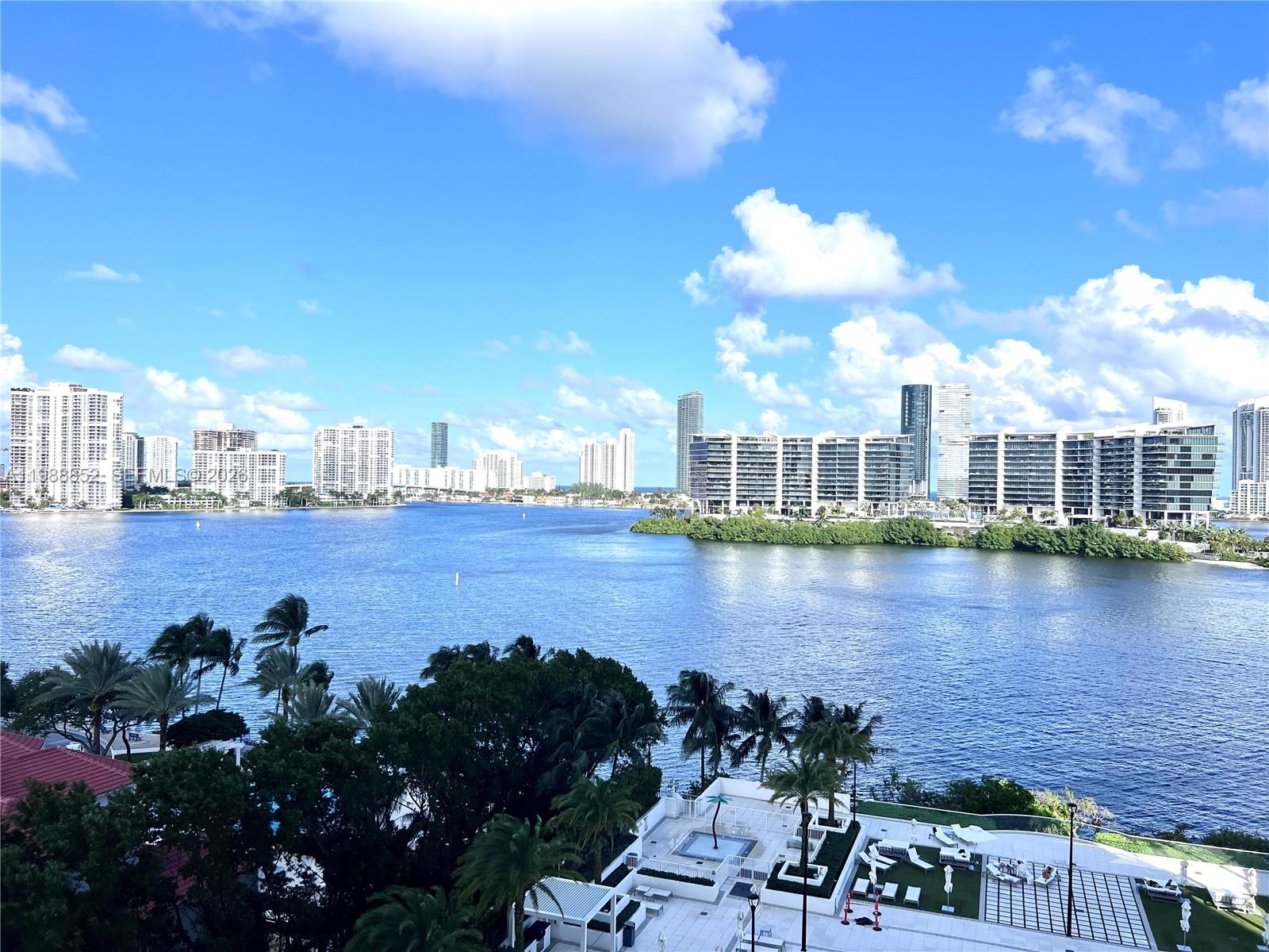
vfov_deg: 53.1
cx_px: 634
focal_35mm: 26
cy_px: 476
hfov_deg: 67.3
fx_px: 953
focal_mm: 5.7
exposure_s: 1/5882
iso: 50
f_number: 1.5
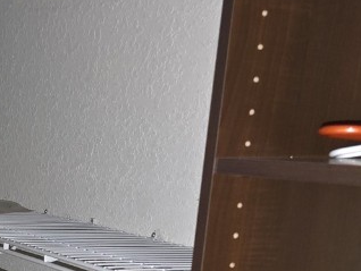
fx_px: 772
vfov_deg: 19.1
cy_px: 298
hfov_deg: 22.1
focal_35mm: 74
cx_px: -171
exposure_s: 1/12
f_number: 1.7
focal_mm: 6.3
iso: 160
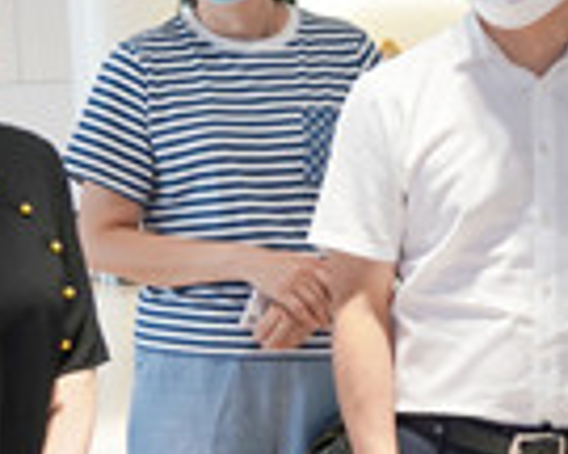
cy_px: 370
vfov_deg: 15.3
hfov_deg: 17.9
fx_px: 1681
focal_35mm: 100
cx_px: 736
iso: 640
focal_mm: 24
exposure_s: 1/160
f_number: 4
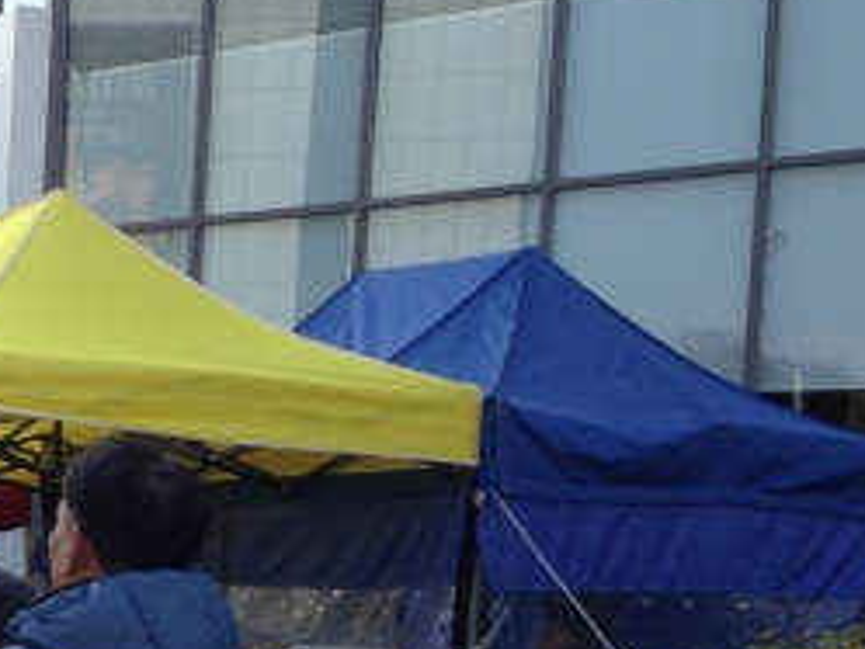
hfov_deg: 21.6
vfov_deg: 16.7
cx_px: -90
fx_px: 2150
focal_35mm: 86
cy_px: 710
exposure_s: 1/547
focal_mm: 4.12
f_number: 2.4
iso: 50
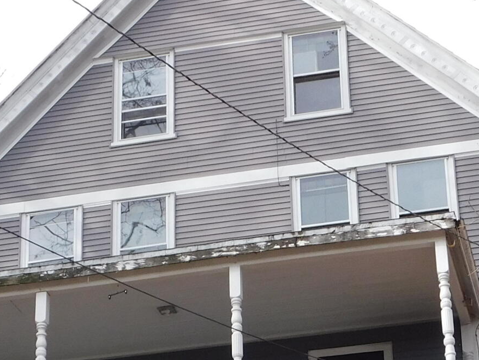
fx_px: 1702
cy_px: 424
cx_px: 280
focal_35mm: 123
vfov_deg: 11.8
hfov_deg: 16.0
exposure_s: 1/400
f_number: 3.5
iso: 125
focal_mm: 6.3
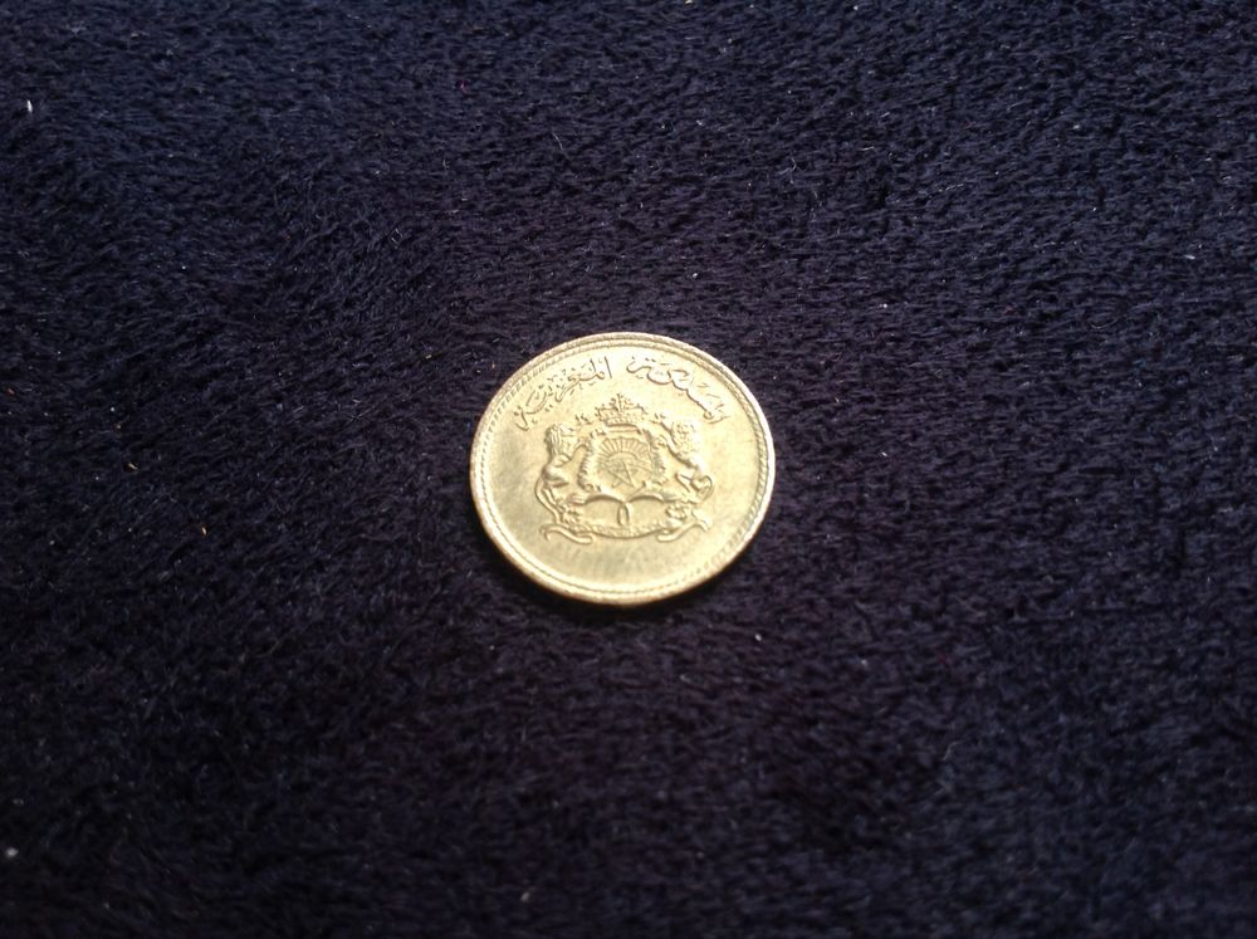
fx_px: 1269
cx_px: 628
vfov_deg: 40.6
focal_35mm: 35
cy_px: 470
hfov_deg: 52.7
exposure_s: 1/40
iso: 64
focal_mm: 4.28
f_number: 2.4
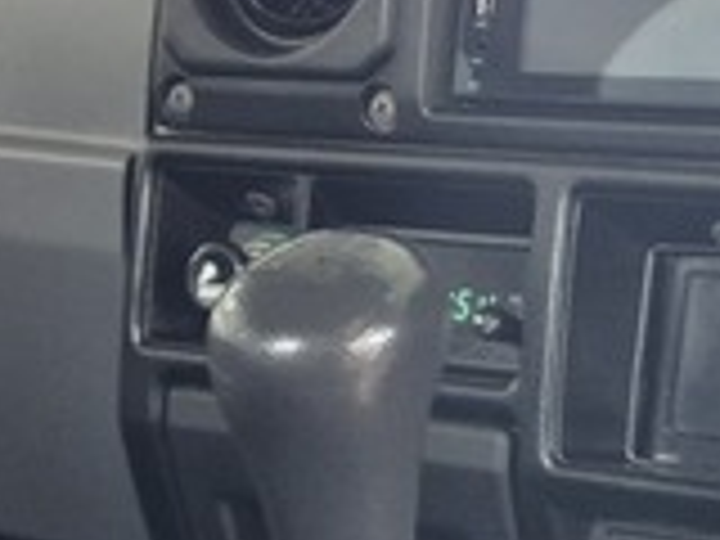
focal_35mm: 147
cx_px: 396
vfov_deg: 10.1
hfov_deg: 13.4
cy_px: 468
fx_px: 3058
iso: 500
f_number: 1.8
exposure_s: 1/100
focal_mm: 5.4
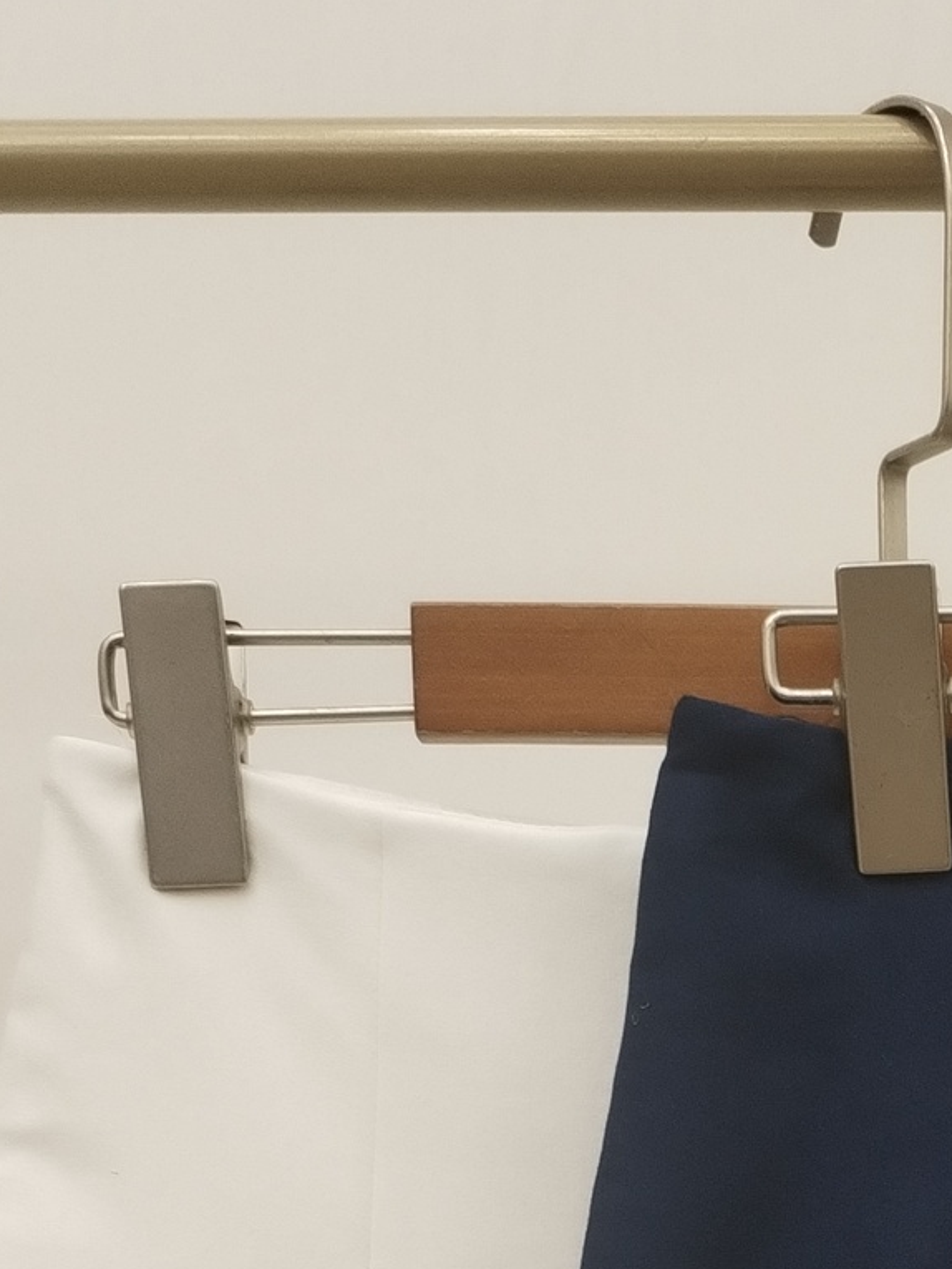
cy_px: 1772
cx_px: 1192
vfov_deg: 19.4
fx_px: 3336
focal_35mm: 91
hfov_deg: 15.5
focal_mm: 4.75
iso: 245
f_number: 1.8
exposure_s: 1/120
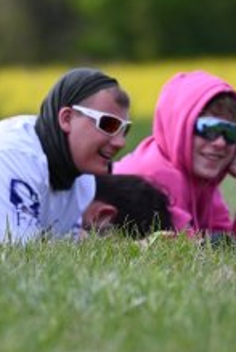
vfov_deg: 2.5
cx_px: 113
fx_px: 7991
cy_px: 222
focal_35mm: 814
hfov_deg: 1.7
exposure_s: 1/800
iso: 320
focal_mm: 360
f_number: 6.3
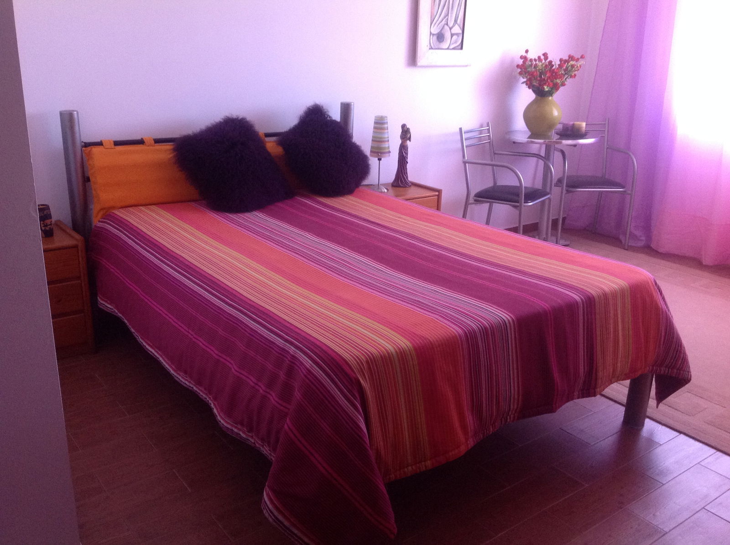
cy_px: 272
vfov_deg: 40.6
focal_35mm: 35
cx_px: 365
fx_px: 737
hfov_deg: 52.7
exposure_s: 1/15
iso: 200
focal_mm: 4.28
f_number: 2.4
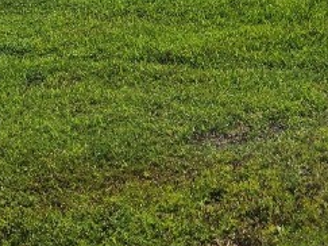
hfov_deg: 20.0
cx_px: 263
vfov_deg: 13.5
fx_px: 919
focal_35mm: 97
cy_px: -210
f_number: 1.8
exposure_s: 1/3333
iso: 20
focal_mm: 5.4
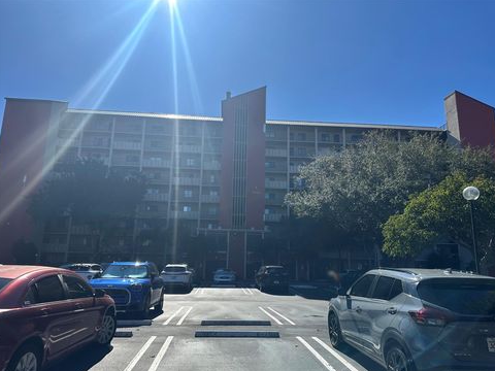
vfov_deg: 54.9
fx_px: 357
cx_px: 251
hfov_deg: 69.4
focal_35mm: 25
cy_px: 190
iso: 80
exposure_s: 1/6623
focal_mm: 6.86
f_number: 1.78
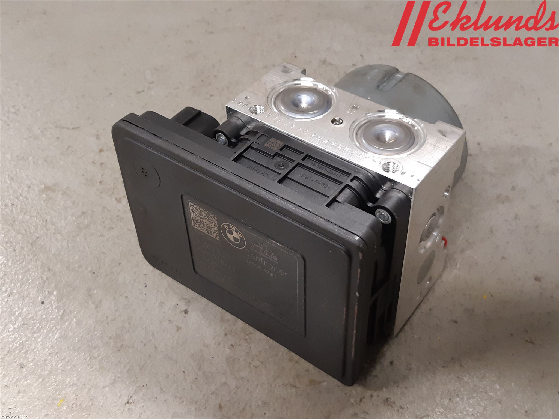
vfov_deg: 53.1
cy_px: 210
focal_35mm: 26
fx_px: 420
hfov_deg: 67.3
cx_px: 280
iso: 160
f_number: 1.7
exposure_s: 1/50
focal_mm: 3.93
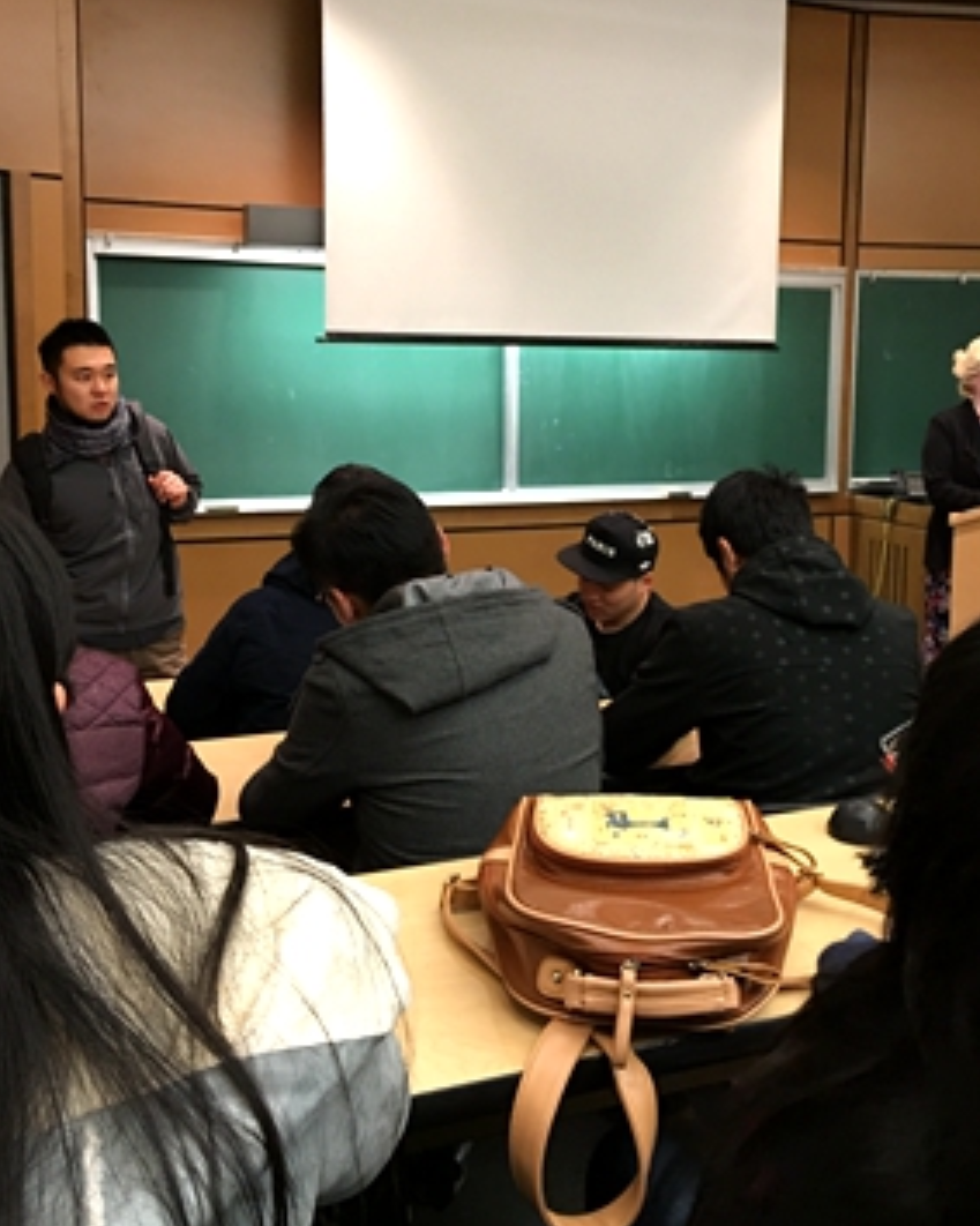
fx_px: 1306
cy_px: 509
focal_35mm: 36
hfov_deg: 41.0
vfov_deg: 50.1
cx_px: 578
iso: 80
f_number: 2.2
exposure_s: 1/15
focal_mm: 4.15
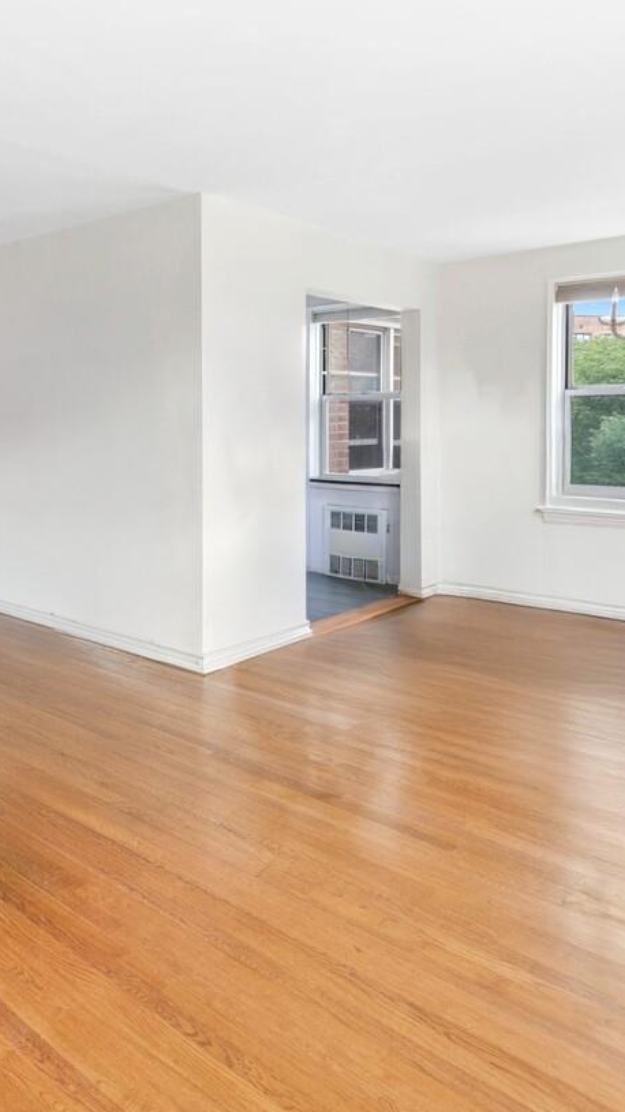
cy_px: 473
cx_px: 70
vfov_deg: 69.5
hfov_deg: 39.9
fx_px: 796
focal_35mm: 27
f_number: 13
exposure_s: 1/2
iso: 400
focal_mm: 14
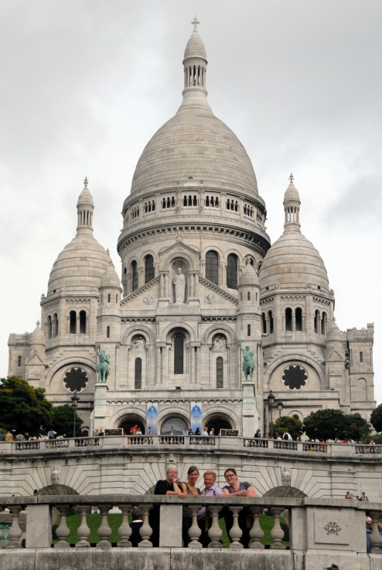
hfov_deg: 14.1
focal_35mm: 98
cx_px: 191
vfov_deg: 20.9
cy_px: 285
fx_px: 1546
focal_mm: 65
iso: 1000
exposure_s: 1/1250
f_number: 5.6
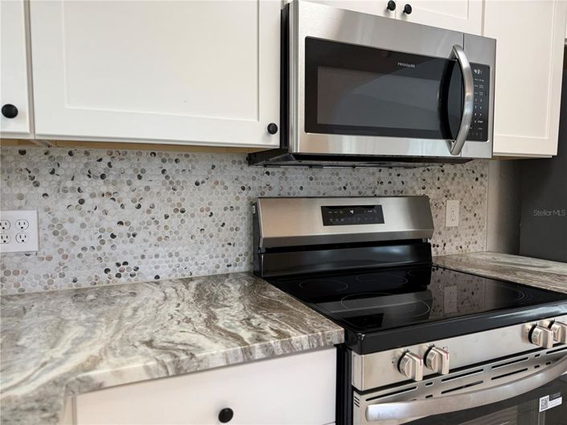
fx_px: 393
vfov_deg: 56.8
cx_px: 284
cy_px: 212
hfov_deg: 71.6
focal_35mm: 24
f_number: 1.78
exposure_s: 1/120
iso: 100
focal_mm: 6.76
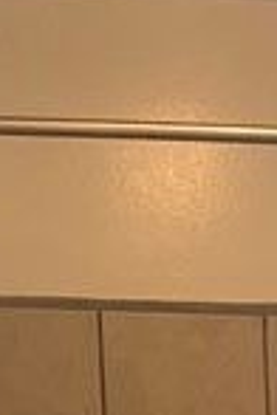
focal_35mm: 189
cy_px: 1045
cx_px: 692
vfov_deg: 9.5
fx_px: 2181
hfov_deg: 6.8
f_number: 1.8
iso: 50
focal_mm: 4.25
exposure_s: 1/120
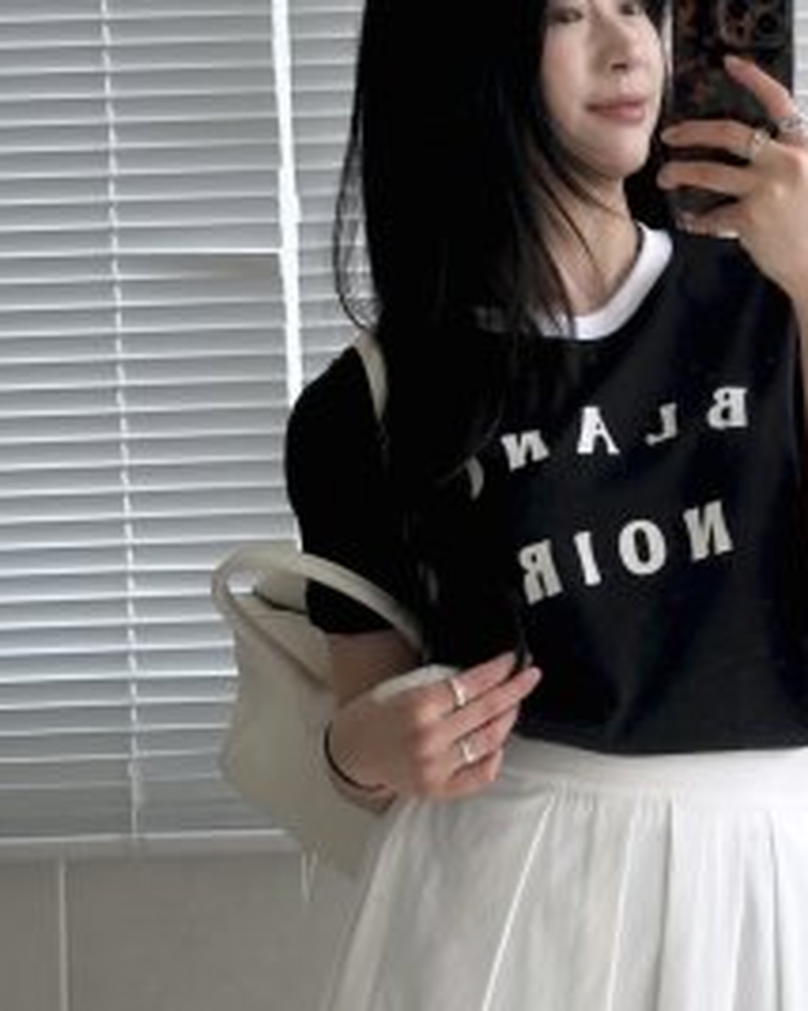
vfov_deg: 22.8
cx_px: 589
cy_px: 479
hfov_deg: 18.2
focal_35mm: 84
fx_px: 2514
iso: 64
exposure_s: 1/380
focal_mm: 6.86
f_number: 1.78
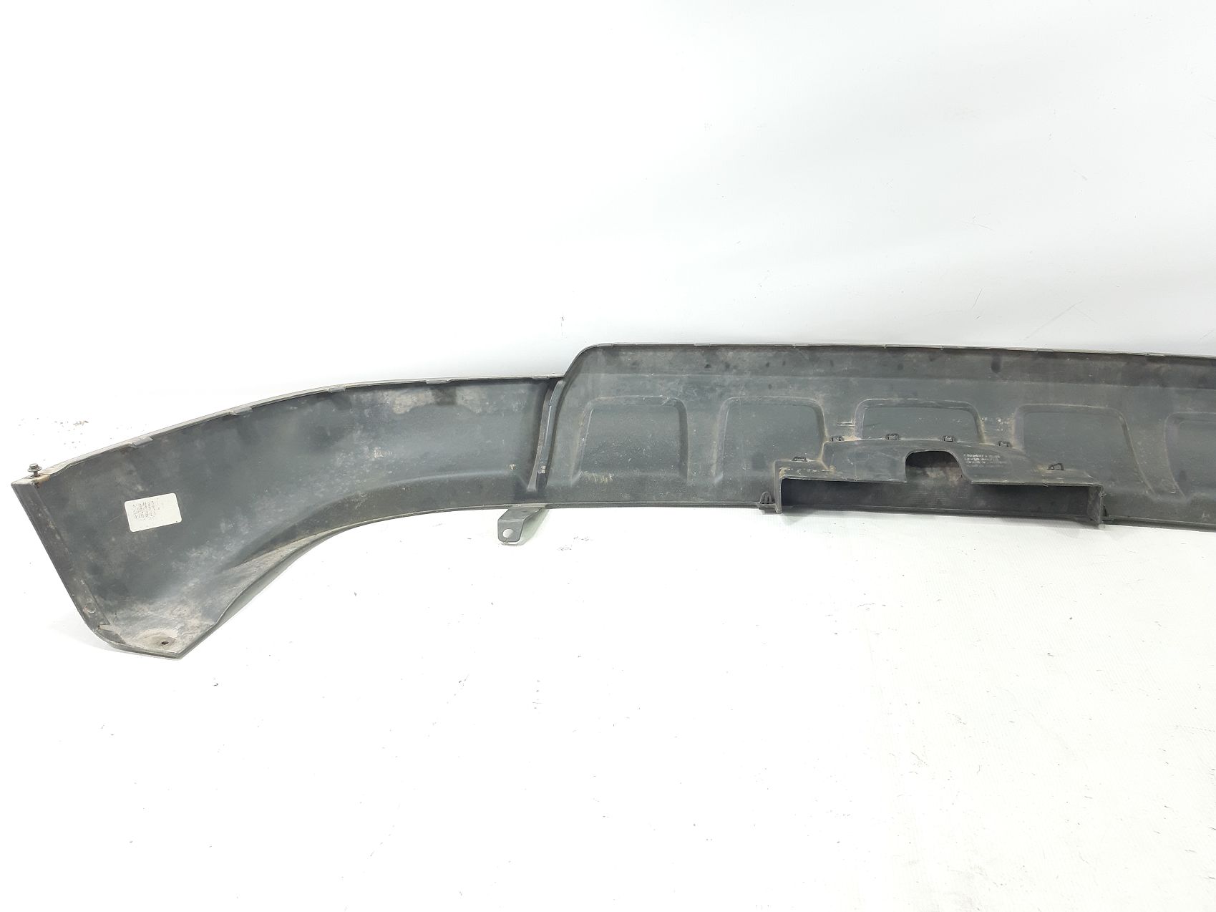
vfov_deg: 51.3
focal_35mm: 27
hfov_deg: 65.3
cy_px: 456
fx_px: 948
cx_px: 608
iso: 64
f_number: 1.7
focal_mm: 3.93
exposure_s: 1/50
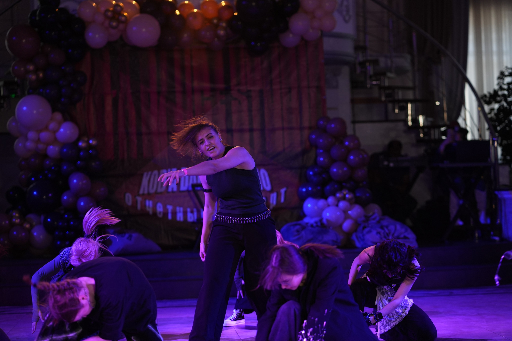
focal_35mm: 85
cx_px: 256
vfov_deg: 16.1
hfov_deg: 23.9
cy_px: 170
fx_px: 1209
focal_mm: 85
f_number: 2.2
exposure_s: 1/400
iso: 800
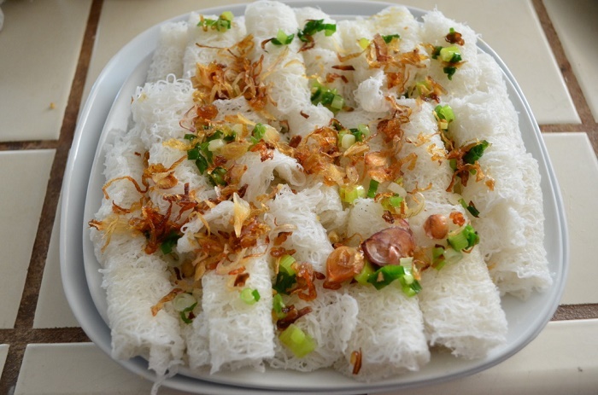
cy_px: 198
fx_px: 597
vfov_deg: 36.7
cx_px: 299
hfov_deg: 53.2
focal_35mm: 36
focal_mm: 24
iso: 1100
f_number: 4
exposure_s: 1/30
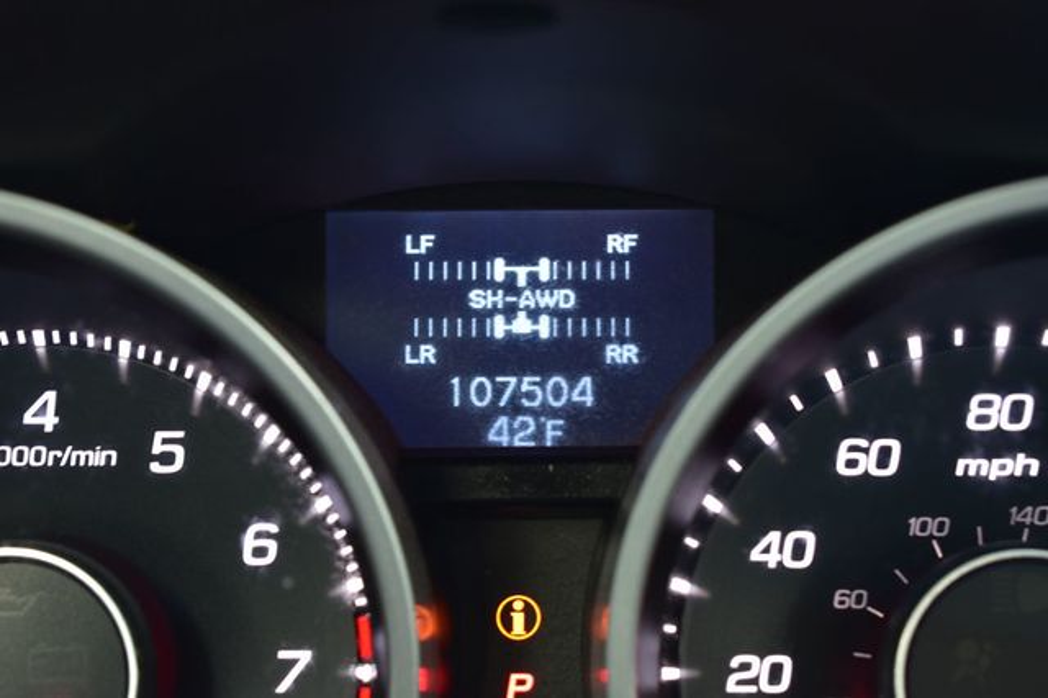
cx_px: 524
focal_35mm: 82
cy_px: 349
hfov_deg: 24.6
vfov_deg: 16.5
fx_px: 2400
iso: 560
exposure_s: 1/15
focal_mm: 55
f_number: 6.3
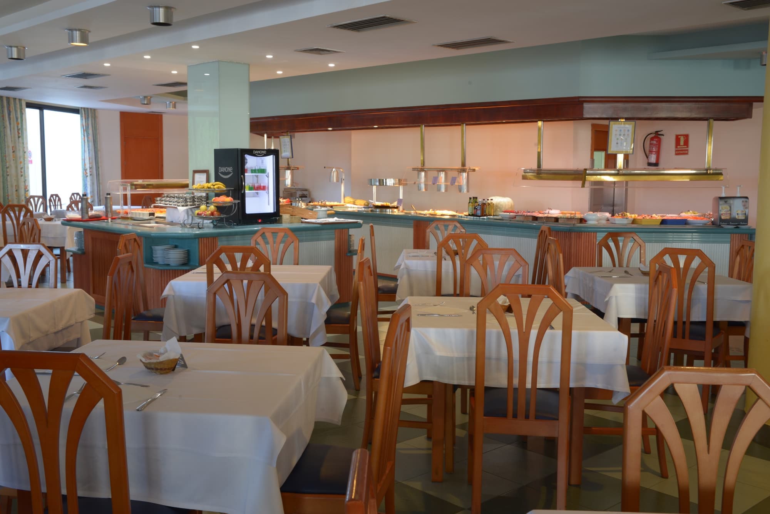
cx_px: 385
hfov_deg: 50.7
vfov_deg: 35.1
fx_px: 813
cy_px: 257
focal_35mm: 38
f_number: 13
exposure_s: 1/1.3
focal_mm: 38
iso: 200
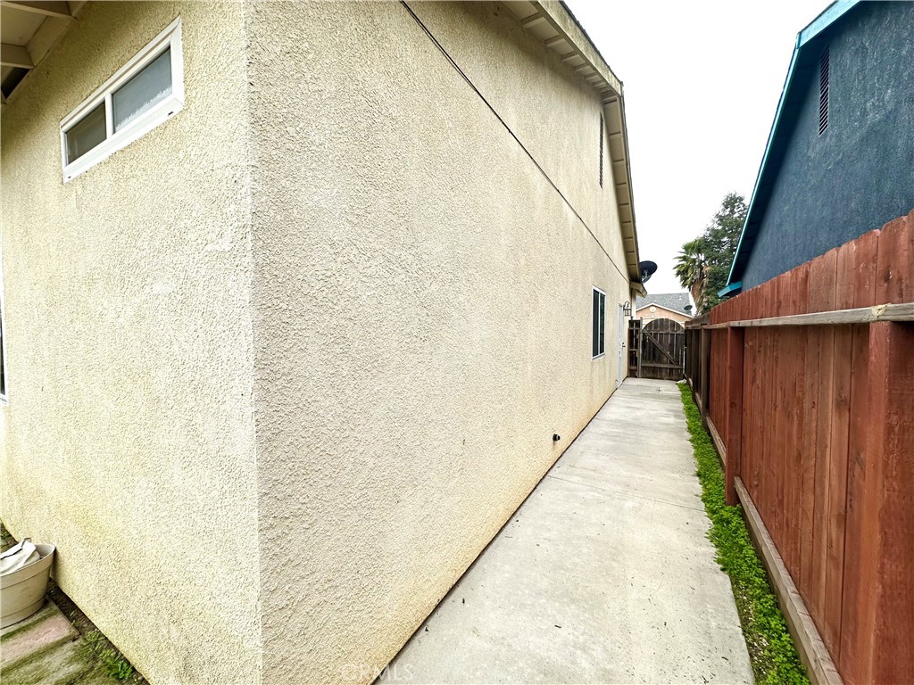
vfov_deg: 85.7
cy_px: 342
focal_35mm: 14
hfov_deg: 102.1
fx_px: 370
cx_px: 457
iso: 40
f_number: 2.2
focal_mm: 2.22
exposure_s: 1/283
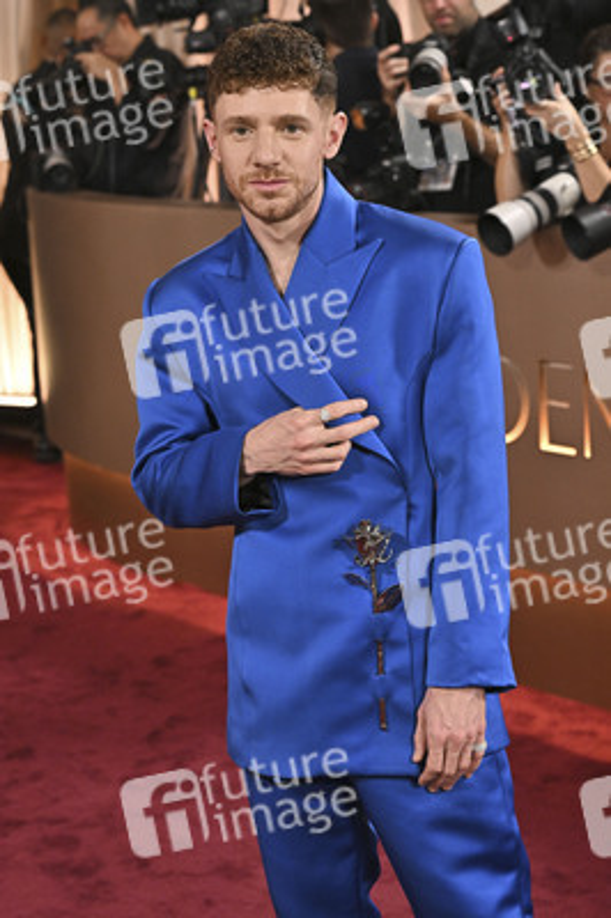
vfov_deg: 25.4
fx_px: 2040
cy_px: 459
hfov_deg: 17.0
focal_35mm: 80
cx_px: 306
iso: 2500
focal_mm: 80
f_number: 5.6
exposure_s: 1/320
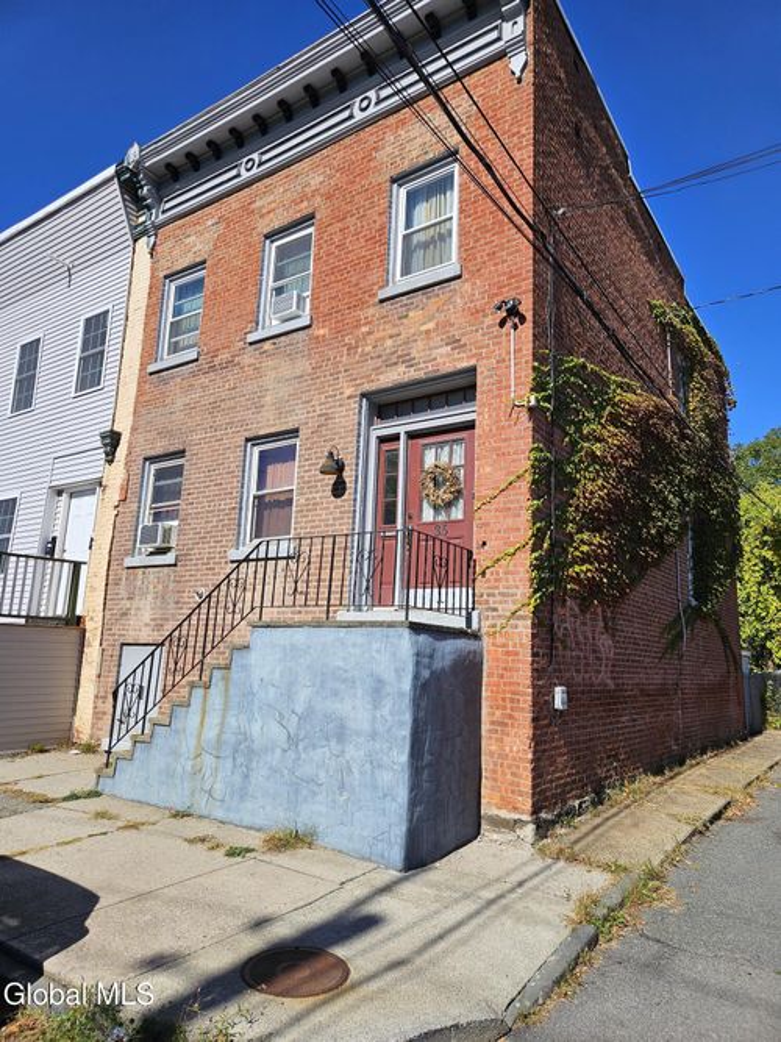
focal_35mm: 23
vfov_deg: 73.9
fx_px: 692
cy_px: 521
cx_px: 390
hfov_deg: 58.9
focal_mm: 5.4
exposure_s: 1/2635
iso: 25
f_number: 1.8
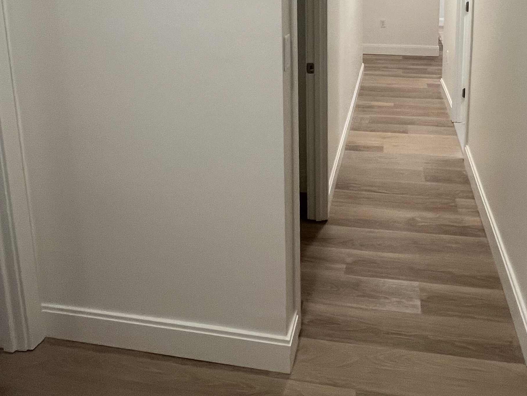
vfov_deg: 43.5
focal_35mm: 29
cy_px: 30
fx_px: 442
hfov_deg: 61.0
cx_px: 321
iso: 160
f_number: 1.8
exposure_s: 1/60
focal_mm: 1.57
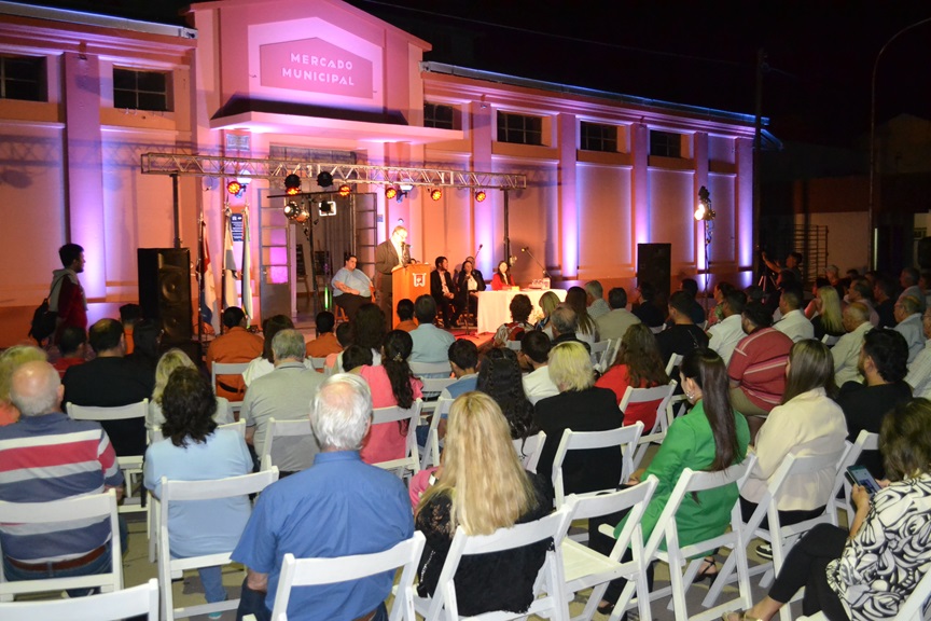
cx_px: 466
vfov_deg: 36.9
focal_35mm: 36
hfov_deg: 53.1
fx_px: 931
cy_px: 310
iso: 3200
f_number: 4
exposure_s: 1/60
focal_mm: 24
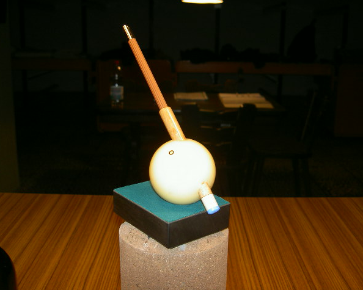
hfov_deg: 44.8
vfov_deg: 36.5
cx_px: 177
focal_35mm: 41
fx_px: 440
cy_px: 145
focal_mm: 8
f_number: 2.8
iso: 100
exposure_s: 1/59.5
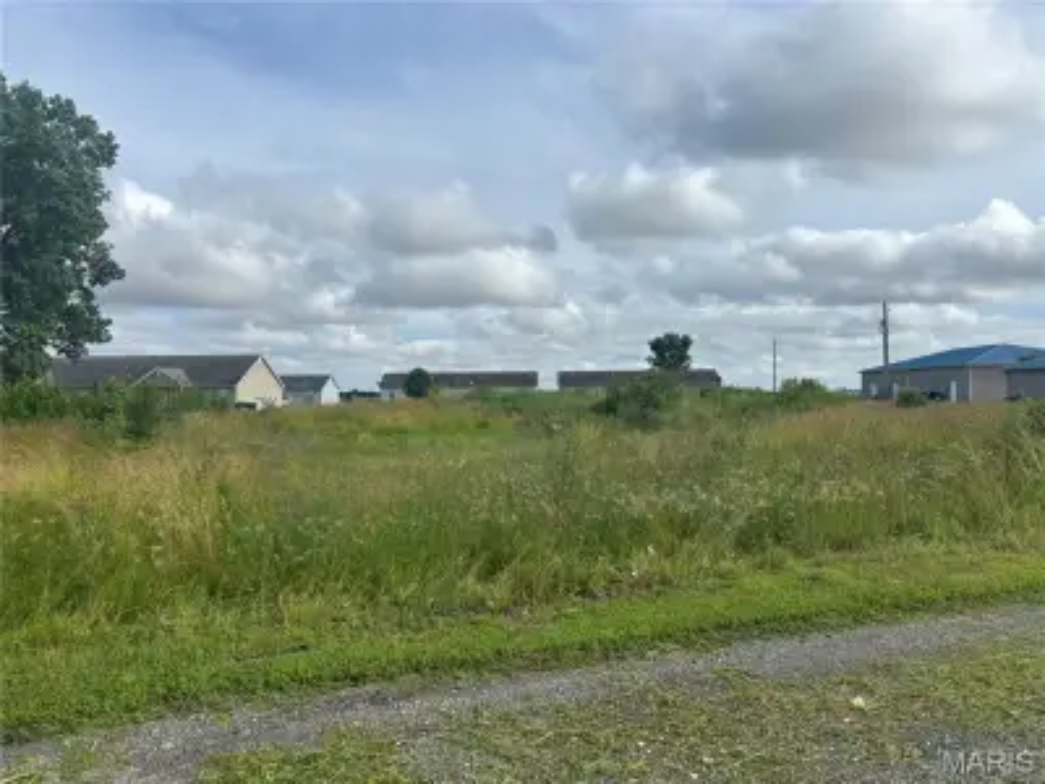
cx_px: 522
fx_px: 785
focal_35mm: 26
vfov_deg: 53.1
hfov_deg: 67.3
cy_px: 392
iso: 50
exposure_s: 1/4082
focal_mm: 5.96
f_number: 1.6
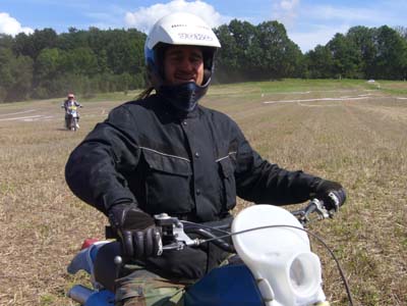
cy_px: 153
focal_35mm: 50
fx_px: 588
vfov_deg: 29.1
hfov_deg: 38.2
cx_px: 204
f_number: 6.7
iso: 100
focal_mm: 8.3
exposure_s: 1/400
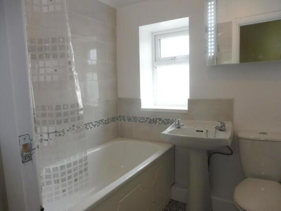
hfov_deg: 71.6
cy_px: 106
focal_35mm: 24
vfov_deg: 56.8
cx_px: 140
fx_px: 195
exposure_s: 1/60
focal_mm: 4.3
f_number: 3.3
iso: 200
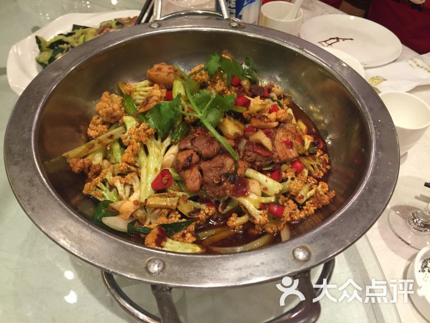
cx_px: 215
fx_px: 360
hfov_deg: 61.7
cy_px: 162
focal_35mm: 29
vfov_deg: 48.2
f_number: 2.2
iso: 160
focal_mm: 4.15
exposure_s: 1/33
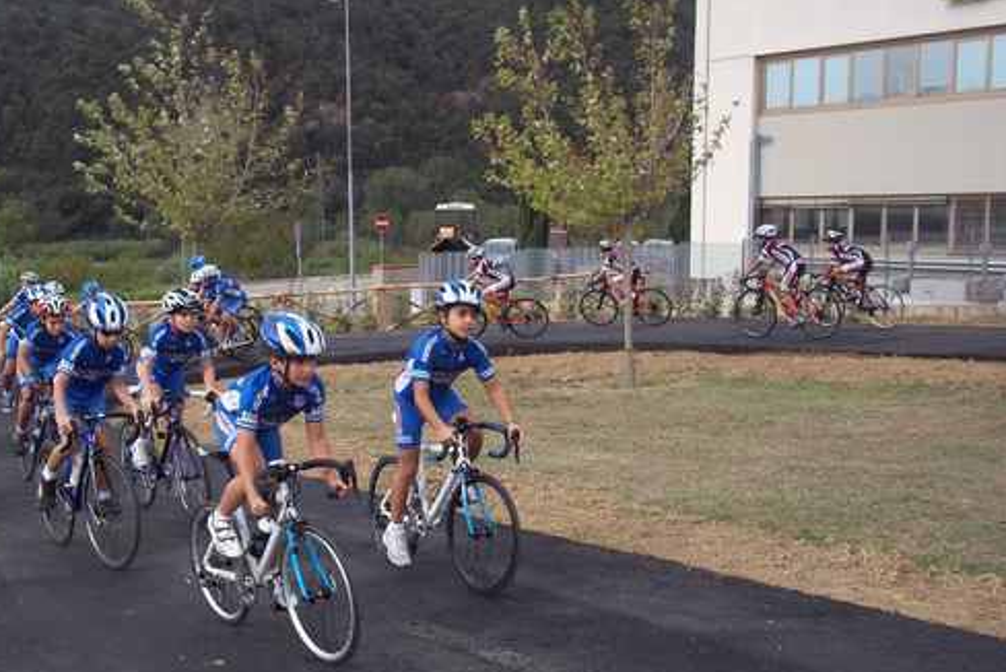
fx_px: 1286
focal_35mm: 46
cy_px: 392
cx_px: 394
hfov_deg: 42.5
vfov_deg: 29.2
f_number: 3.1
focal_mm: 6.5
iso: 80
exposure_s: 1/320
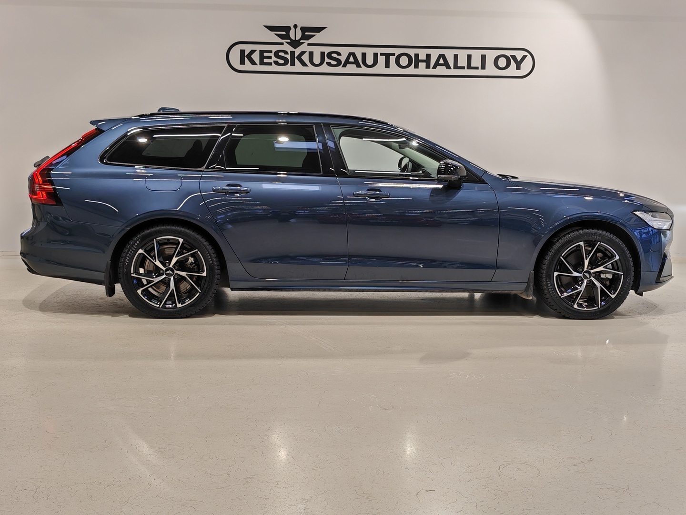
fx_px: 832
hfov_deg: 44.8
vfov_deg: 34.3
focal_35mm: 42
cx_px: 343
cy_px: 258
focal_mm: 5.4
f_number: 1.6
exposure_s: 1/100
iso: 100
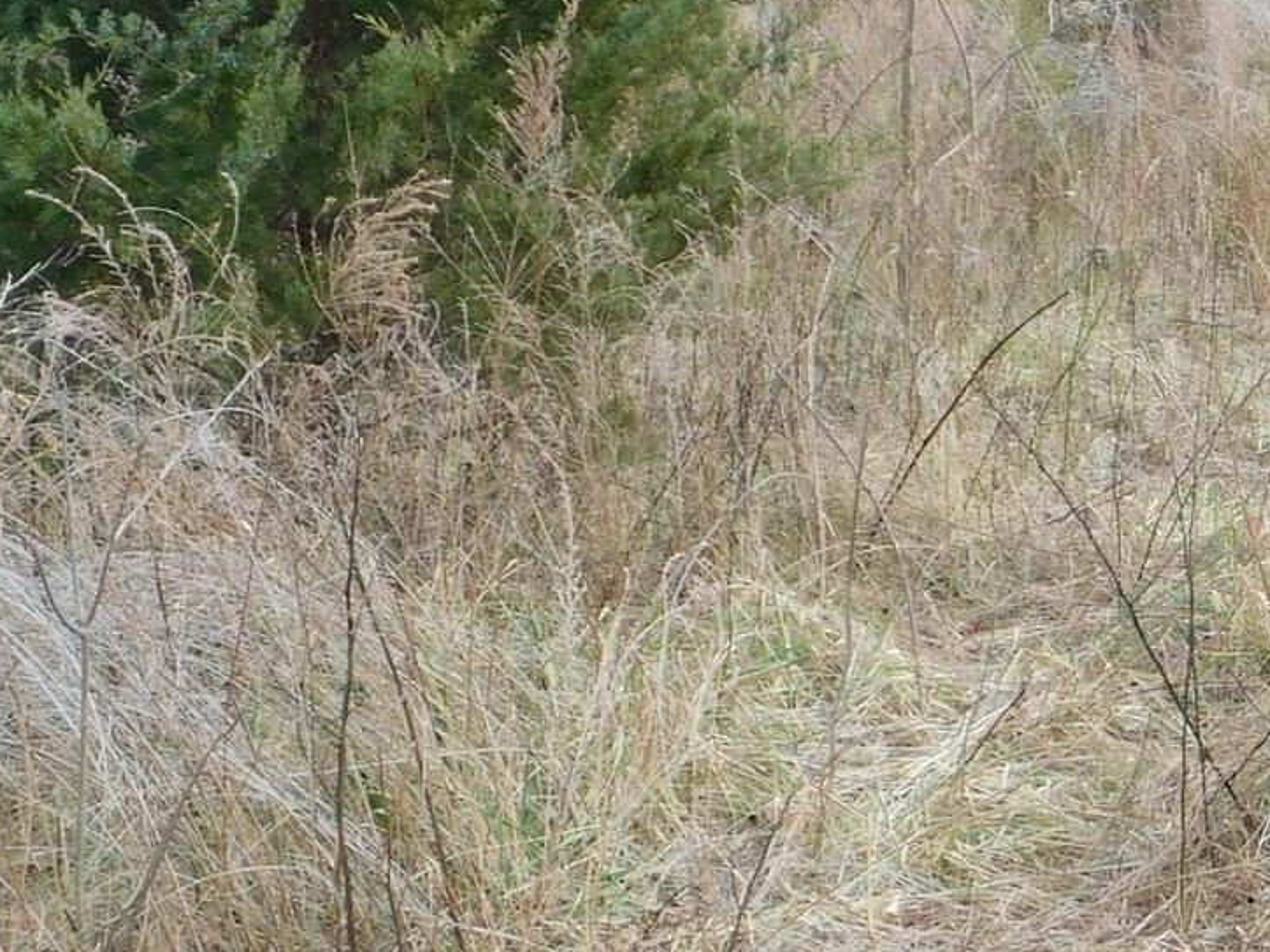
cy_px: 170
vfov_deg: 14.4
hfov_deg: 18.1
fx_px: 3742
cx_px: 1613
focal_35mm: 102
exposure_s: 1/160
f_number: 3.5
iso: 125
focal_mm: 6.3
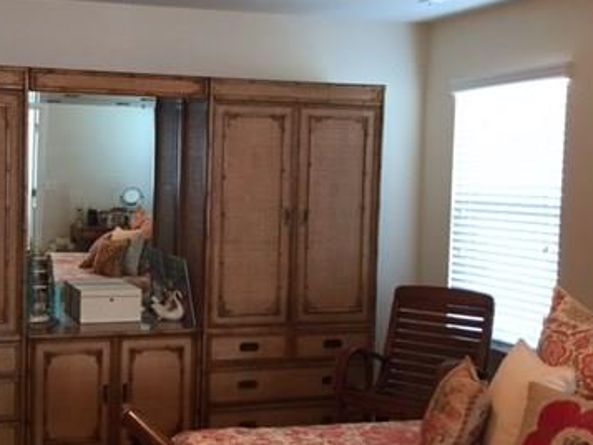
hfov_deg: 36.1
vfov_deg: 28.0
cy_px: 236
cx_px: 163
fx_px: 891
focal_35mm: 52
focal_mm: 4.15
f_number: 2.2
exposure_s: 1/30
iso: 160
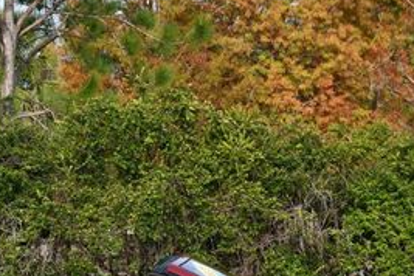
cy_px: 257
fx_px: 1932
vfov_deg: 8.1
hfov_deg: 12.2
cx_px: 129
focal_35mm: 168
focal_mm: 35
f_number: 8
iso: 180
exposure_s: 1/250
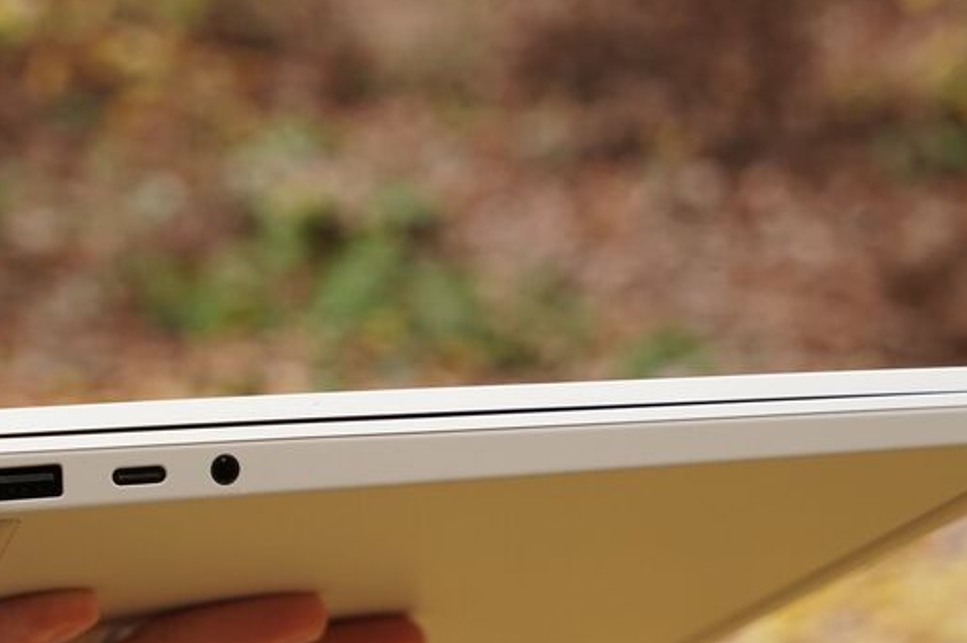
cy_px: 506
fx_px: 2470
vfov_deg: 14.8
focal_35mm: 92
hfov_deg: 22.2
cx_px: 456
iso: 1250
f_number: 7.1
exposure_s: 1/125
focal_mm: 57
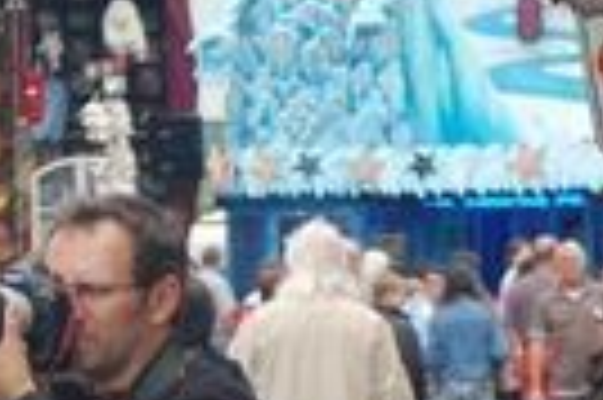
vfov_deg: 3.3
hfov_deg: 5.0
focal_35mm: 412
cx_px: 202
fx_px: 6893
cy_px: 728
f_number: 4.2
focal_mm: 72
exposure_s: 1/500
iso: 800
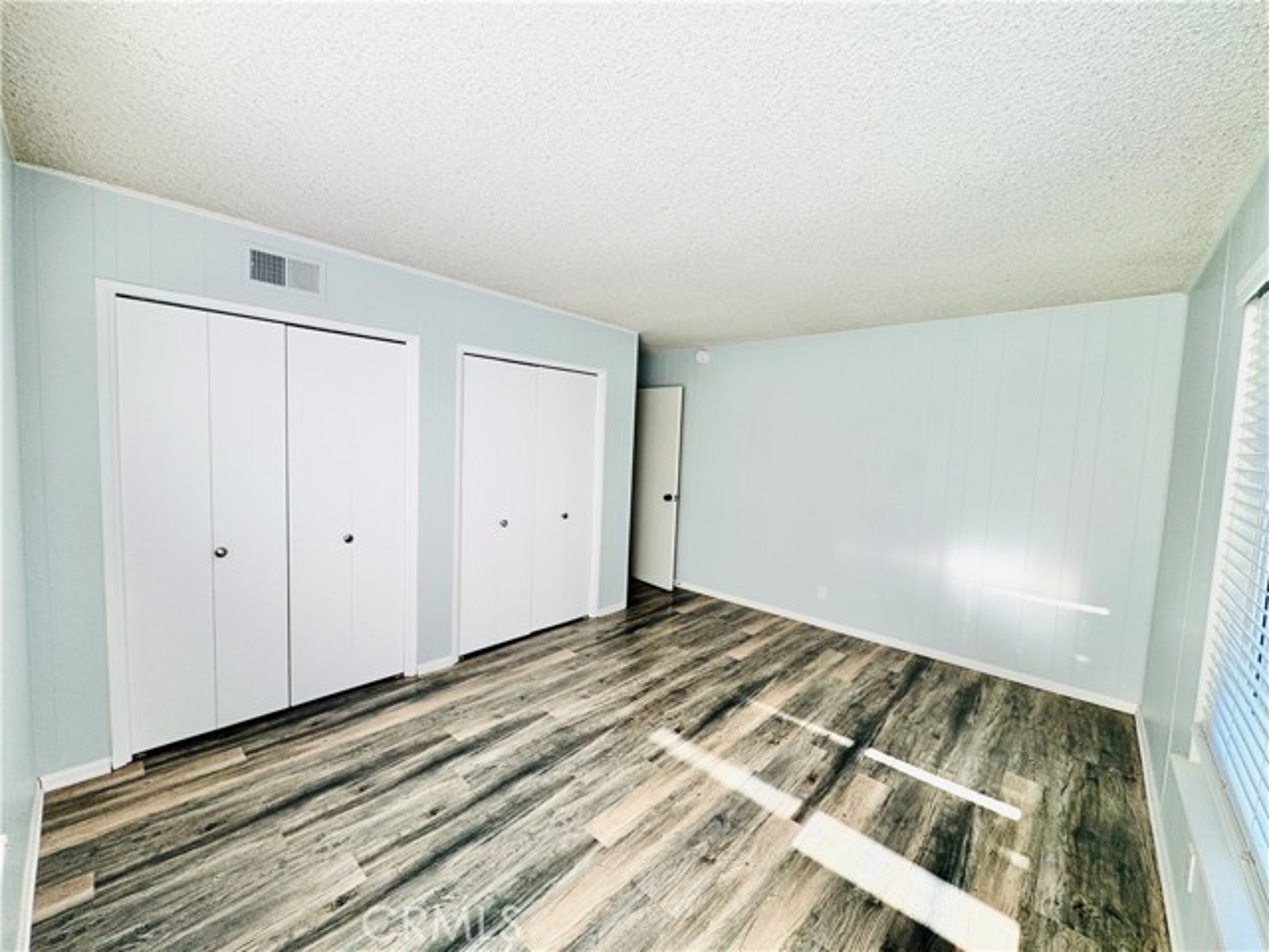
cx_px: 634
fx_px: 513
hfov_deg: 102.1
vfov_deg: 85.7
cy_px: 476
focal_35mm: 14
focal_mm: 2.22
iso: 64
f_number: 2.2
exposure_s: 1/99
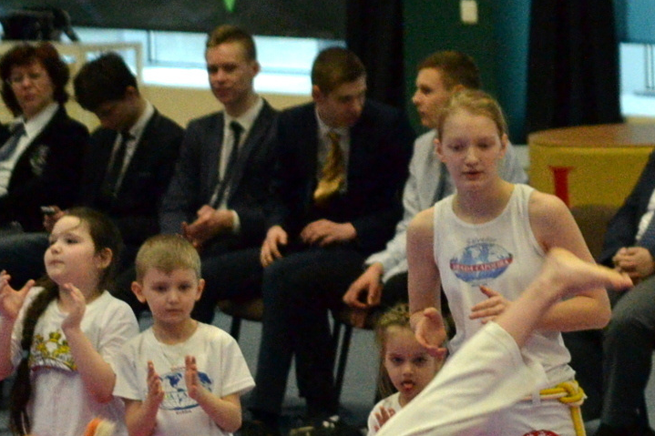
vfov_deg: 2.7
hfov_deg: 4.1
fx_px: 9178
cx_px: 727
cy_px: 564
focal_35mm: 505
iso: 3200
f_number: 4.8
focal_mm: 105
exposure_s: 1/400
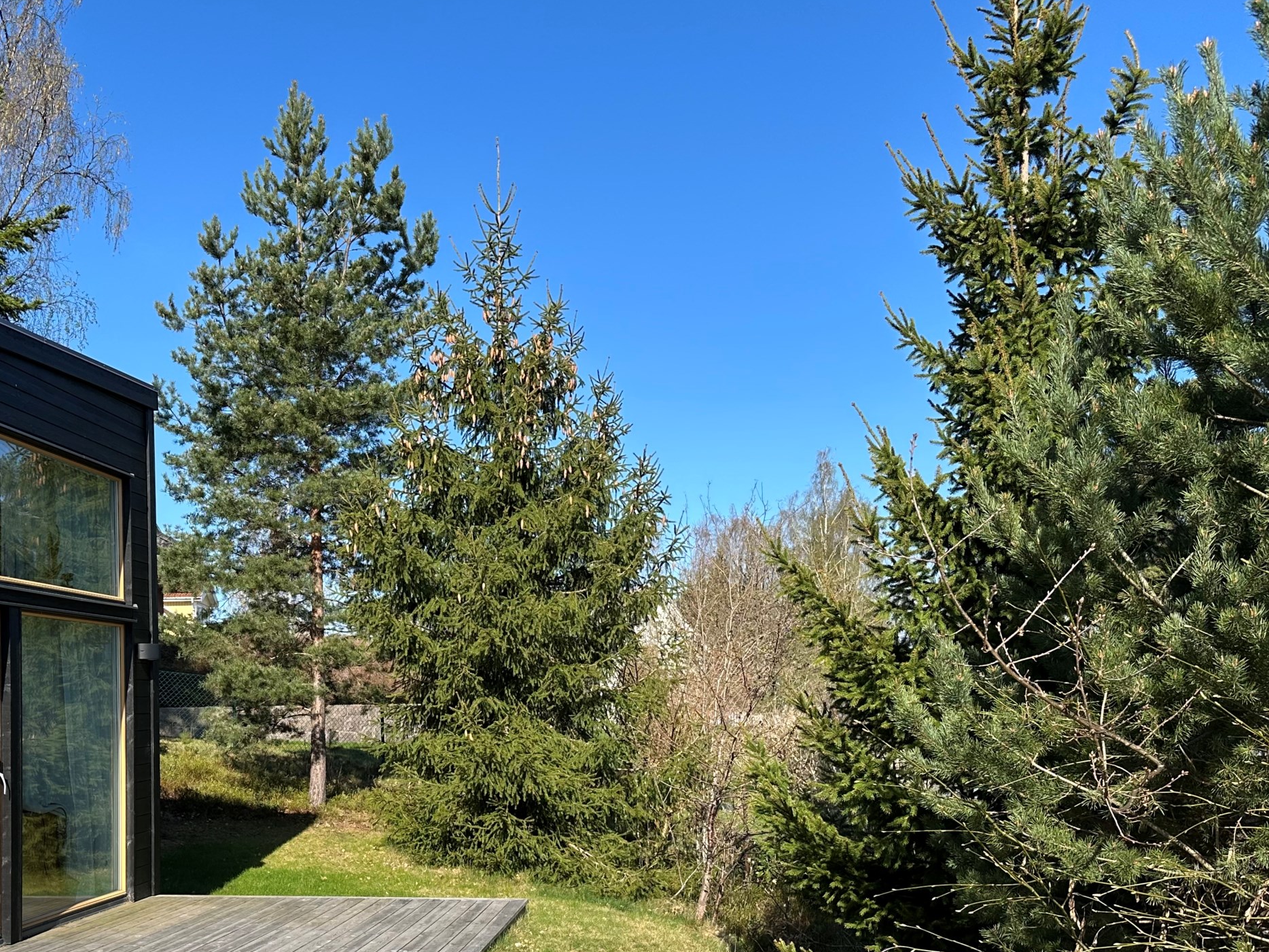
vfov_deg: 37.9
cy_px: 692
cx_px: 489
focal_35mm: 37
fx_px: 1356
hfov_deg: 49.7
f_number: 1.78
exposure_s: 1/2809
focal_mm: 6.86
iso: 80
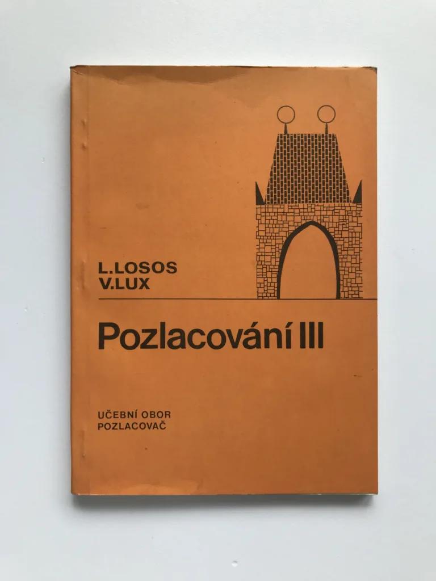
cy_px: 290
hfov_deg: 49.7
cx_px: 218
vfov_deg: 63.4
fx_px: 470
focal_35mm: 28
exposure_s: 1/100
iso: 32
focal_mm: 3.99
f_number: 1.8
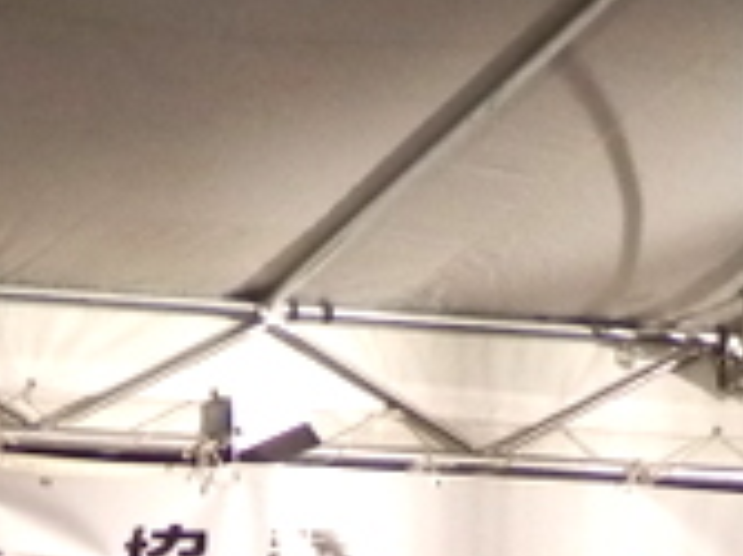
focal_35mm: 270
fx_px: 5791
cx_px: 360
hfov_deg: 7.3
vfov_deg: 5.3
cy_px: 1254
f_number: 3.8
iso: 400
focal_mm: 8
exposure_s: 1/160
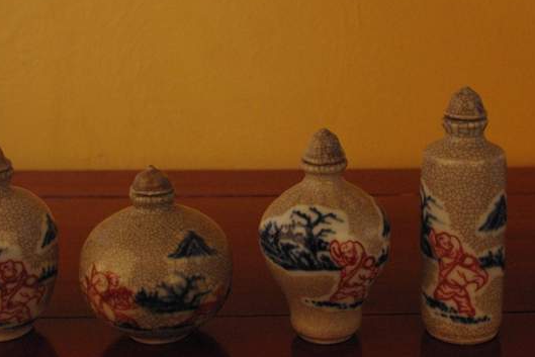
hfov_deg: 33.9
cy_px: 96
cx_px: 297
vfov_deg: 22.8
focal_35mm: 59
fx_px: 877
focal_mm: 26.25
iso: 1600
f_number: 6.7
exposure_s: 1/90
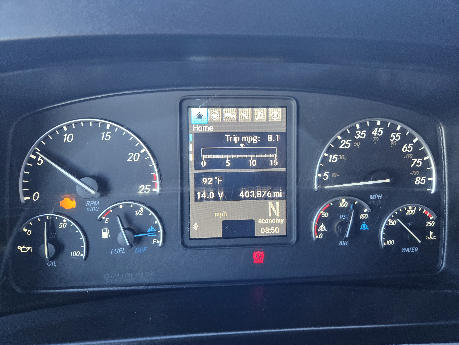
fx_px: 305
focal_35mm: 23
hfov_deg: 73.9
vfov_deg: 58.9
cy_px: 172
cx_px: 230
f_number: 1.8
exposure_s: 1/120
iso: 400
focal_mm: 5.4
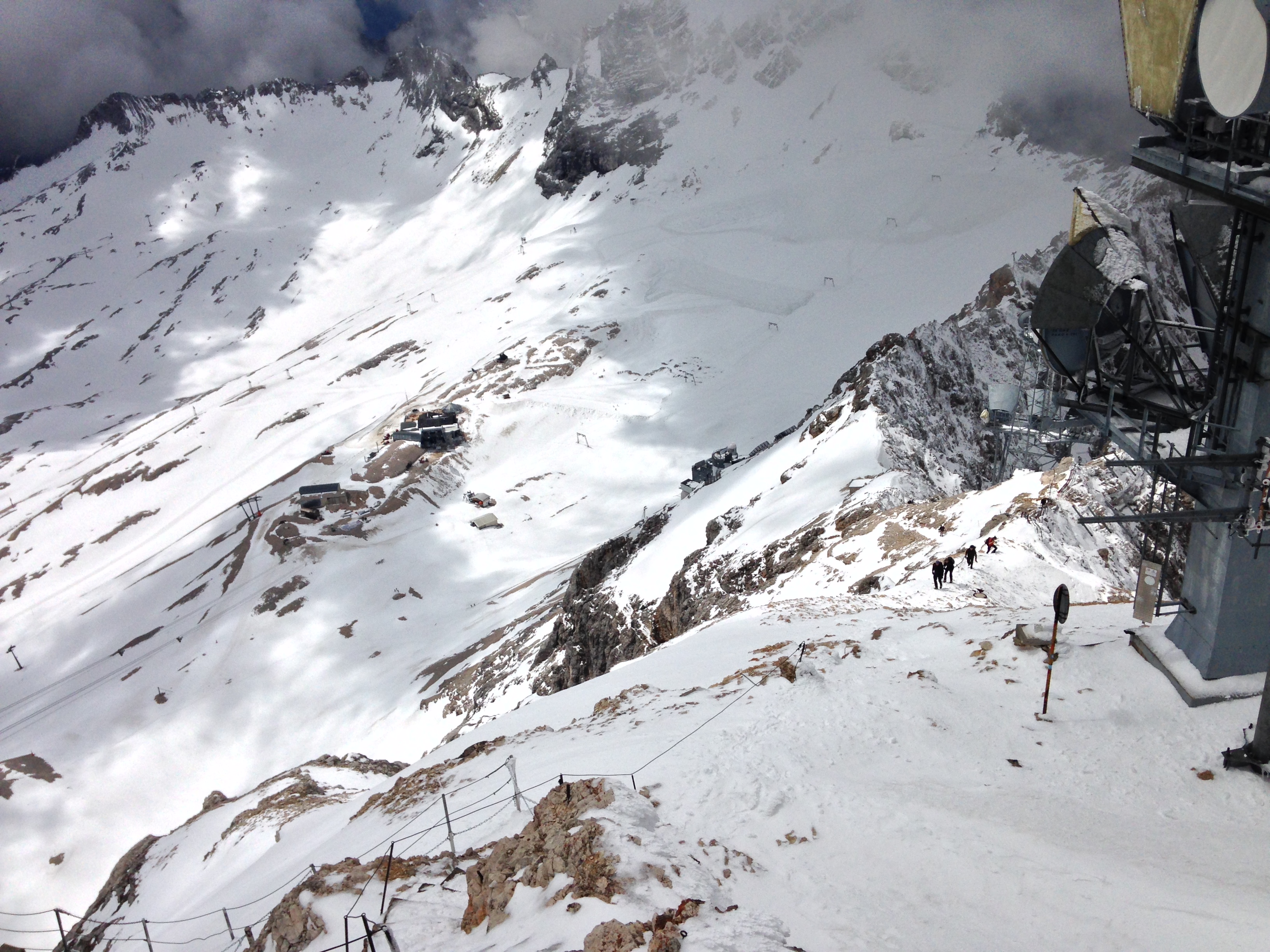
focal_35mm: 33
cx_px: 635
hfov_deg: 55.4
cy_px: 476
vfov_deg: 42.9
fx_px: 1211
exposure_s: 1/13699
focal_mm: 4.12
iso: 50
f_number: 2.4
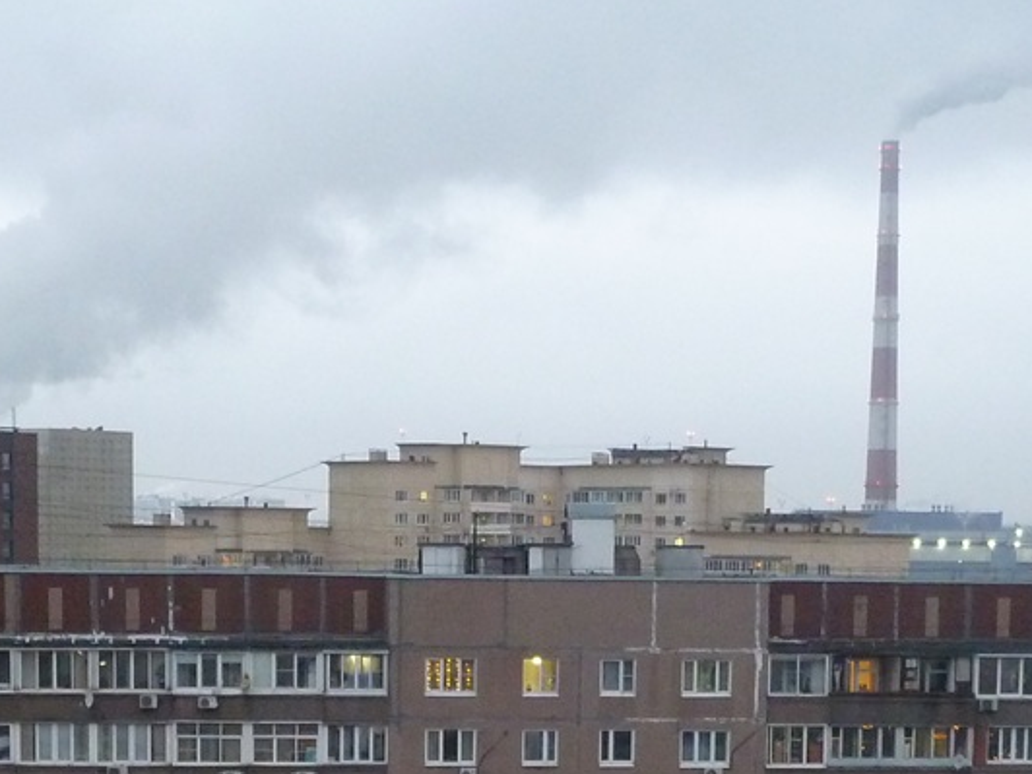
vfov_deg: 15.1
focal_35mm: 94
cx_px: 511
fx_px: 2802
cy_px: 955
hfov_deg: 20.9
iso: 400
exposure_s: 1/4
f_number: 3.5
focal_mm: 5.7
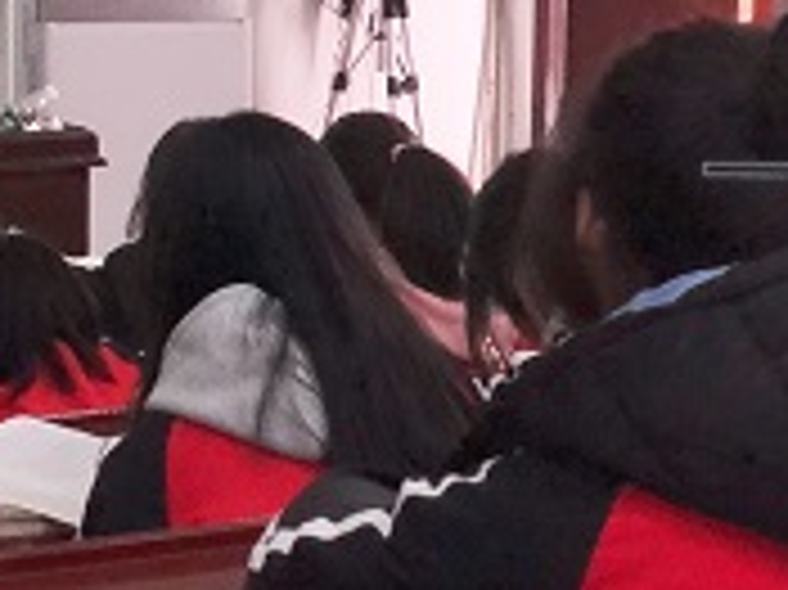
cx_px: -446
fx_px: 4049
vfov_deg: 8.3
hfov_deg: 10.7
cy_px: -14
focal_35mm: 178
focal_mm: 6
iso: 80
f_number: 2.4
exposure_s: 1/50
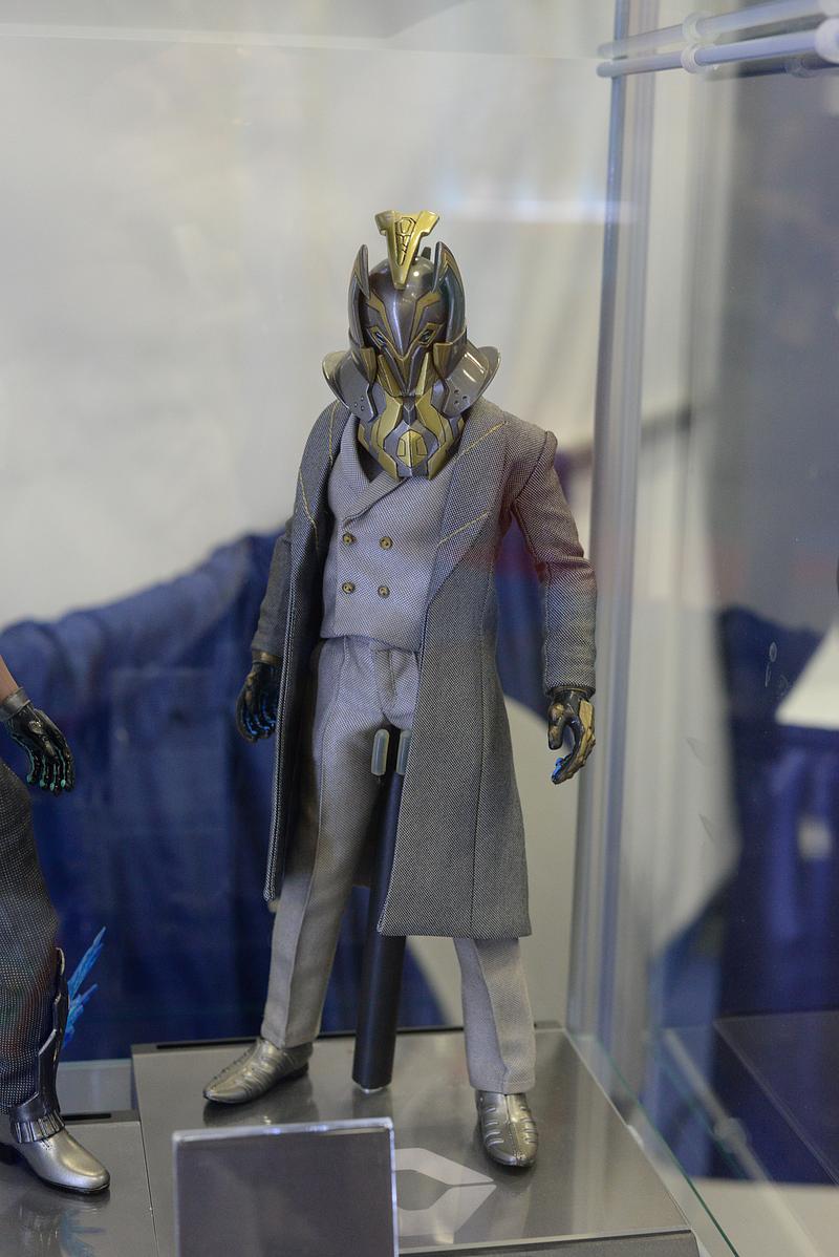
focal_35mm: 50
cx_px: 420
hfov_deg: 27.0
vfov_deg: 39.6
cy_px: 628
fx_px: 1746
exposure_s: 1/100
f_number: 6.3
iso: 3200
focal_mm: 50
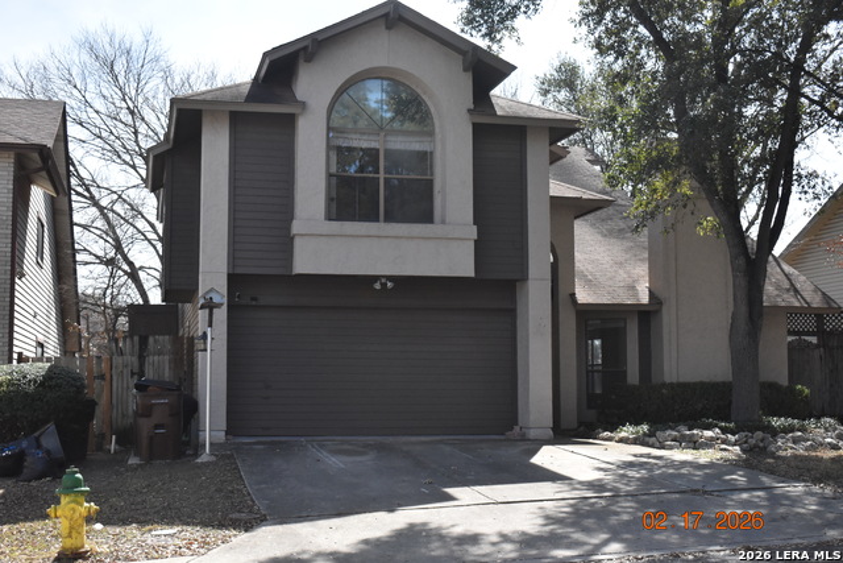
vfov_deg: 26.5
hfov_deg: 38.9
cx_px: 422
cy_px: 282
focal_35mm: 51
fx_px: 1194
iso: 1600
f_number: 6.3
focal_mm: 34
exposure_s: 1/4000
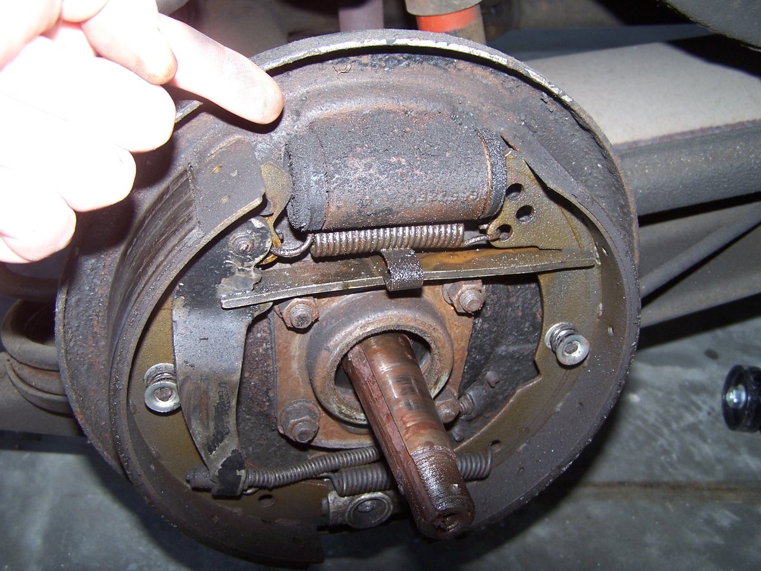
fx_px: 835
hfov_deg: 49.0
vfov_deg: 37.7
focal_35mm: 38
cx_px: 380
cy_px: 286
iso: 80
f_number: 2.8
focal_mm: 6.3
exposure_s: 1/60
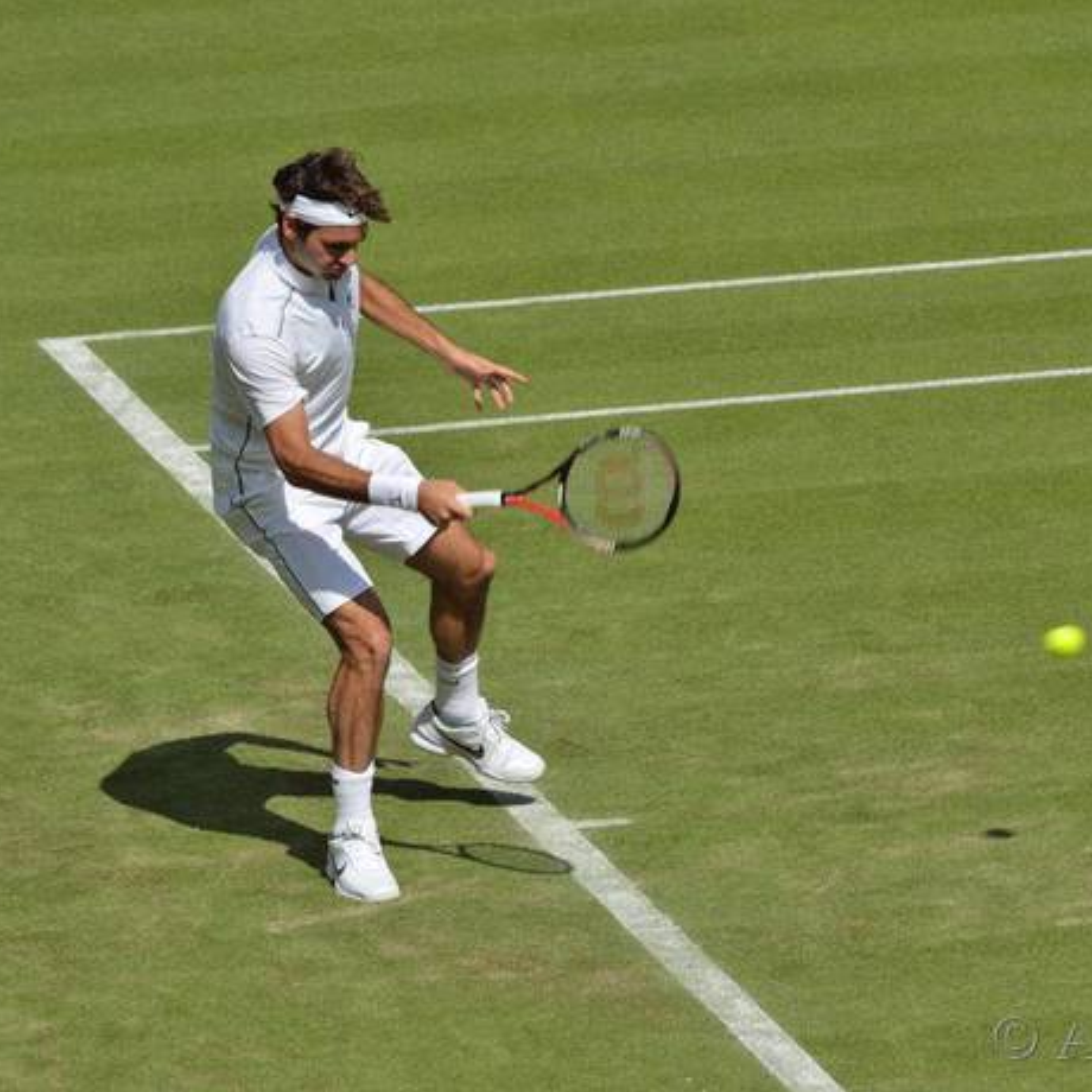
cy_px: 545
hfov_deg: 3.5
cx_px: 717
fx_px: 17952
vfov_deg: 3.5
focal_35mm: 503
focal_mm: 260
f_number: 7.1
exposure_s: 1/800
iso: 100
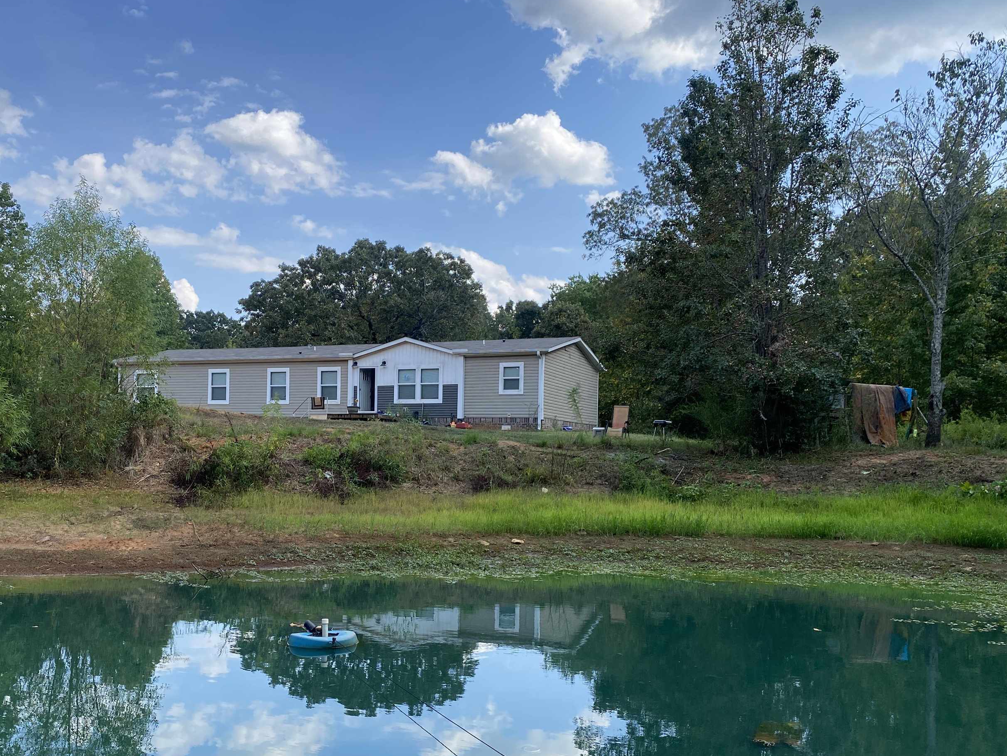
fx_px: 960
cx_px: 412
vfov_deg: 42.7
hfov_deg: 55.0
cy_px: 454
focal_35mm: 33
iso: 32
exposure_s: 1/1504
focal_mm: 4.25
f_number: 1.8
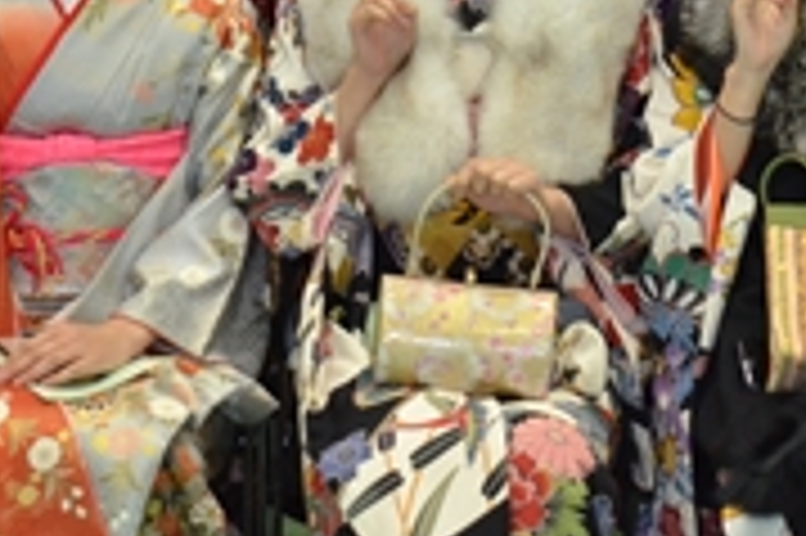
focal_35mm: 159
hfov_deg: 12.9
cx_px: 477
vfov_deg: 8.5
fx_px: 3556
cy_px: -151
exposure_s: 1/250
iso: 2200
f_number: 5.6
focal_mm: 38
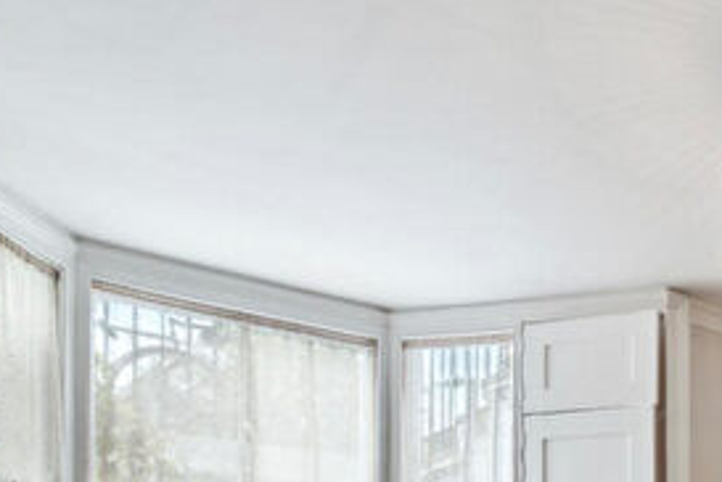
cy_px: 595
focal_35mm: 41
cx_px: 698
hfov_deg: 42.0
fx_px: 822
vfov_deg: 28.0
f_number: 11
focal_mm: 16
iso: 400
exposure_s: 1/25
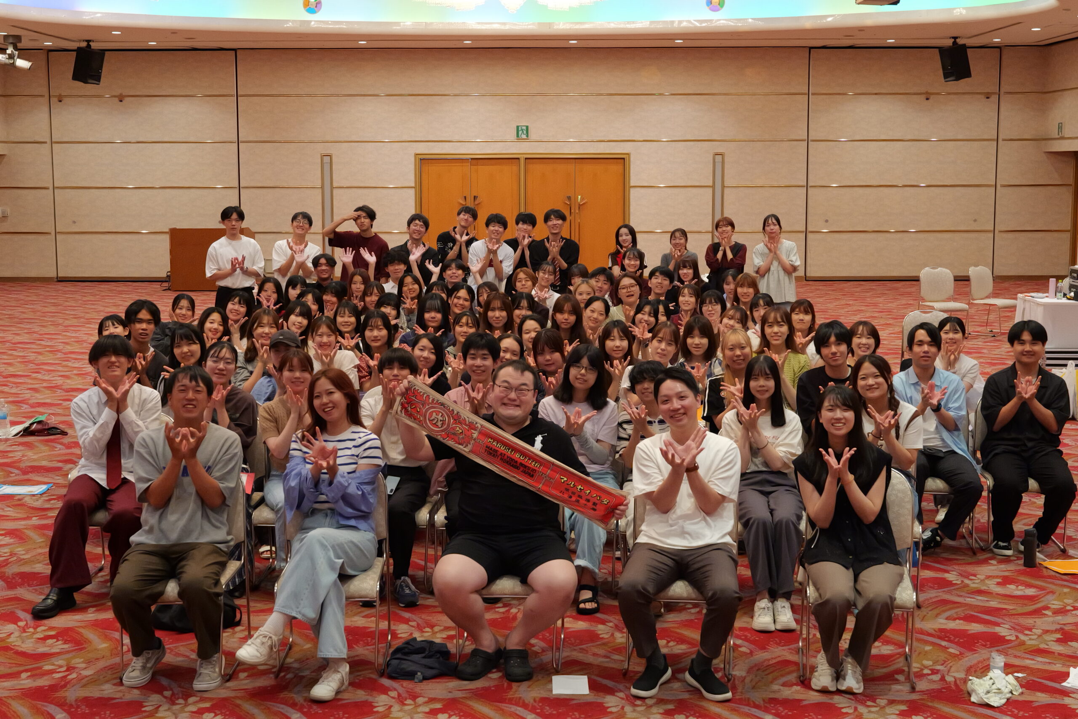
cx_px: 539
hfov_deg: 39.6
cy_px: 360
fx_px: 1497
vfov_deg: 27.0
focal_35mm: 50
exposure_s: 1/125
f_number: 7.1
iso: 10000
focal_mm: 50
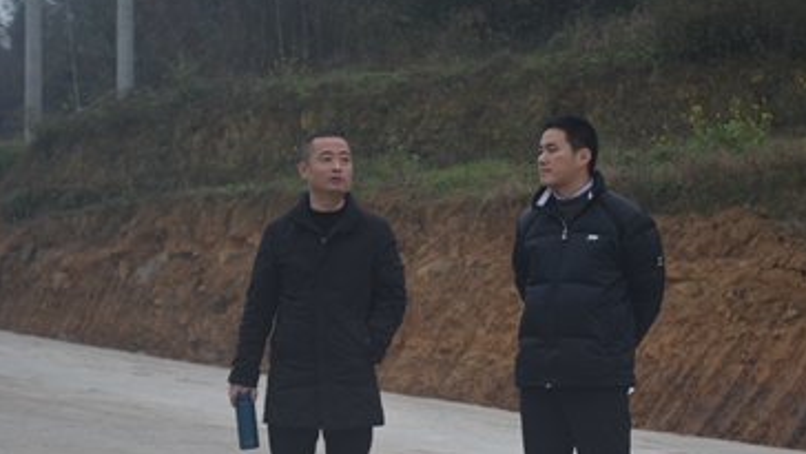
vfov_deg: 10.8
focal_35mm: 112
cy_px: 336
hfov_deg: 19.1
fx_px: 2394
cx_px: 531
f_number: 5.6
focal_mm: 52
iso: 220
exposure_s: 1/125
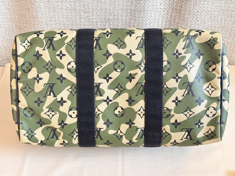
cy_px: 88
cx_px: 118
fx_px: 326
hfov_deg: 39.7
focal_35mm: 48
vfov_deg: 30.3
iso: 125
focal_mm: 6.76
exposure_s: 1/50
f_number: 1.78
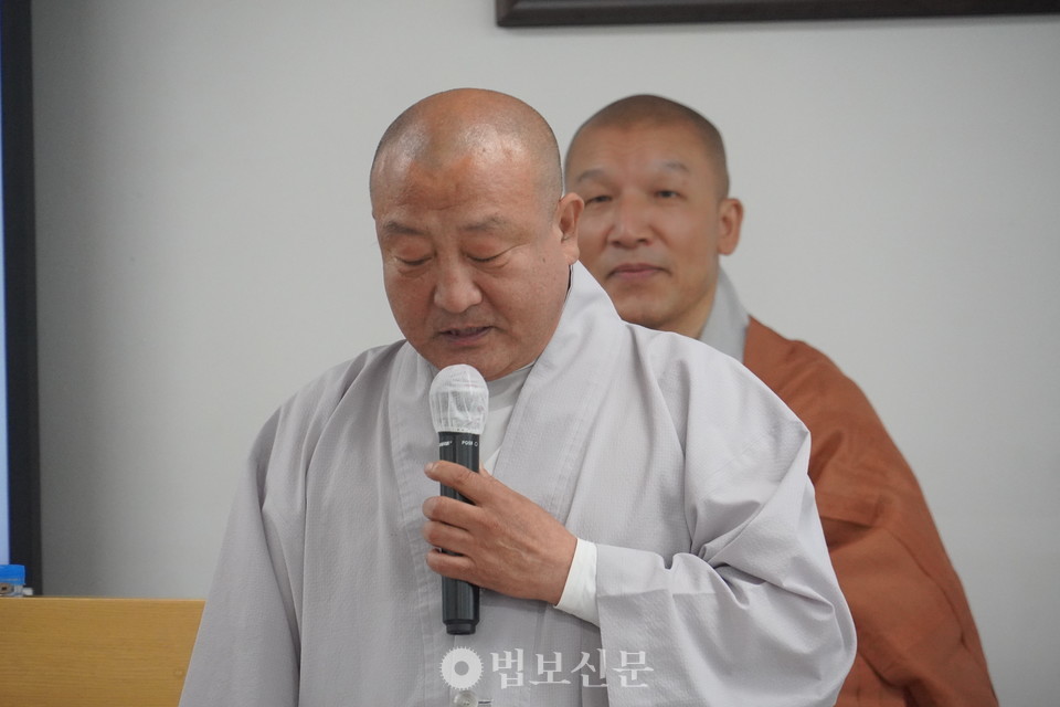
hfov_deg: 6.9
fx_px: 8833
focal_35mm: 300
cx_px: 530
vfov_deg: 4.6
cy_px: 354
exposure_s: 1/320
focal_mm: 200
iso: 4000
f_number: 6.3
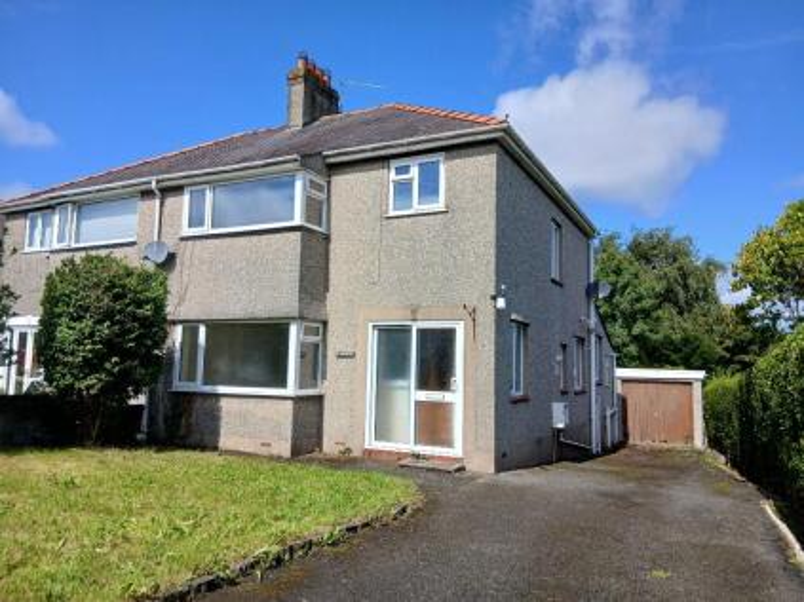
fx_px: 604
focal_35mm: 26
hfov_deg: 67.3
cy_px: 301
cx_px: 402
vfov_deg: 53.0
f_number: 1.8
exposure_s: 1/573
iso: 20
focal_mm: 3.98
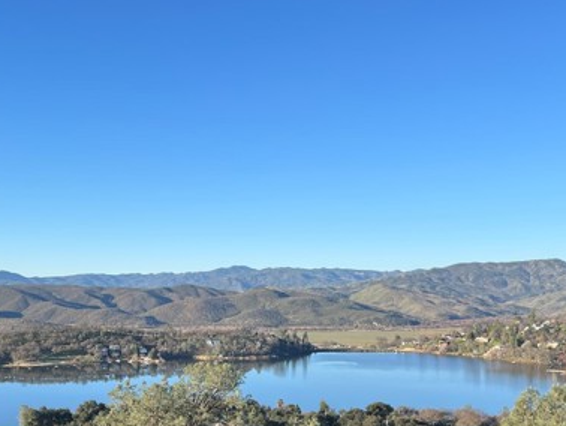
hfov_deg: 42.7
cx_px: 220
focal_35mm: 44
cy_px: 320
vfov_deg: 32.3
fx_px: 720
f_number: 1.5
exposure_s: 1/2632
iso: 50
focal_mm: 5.7
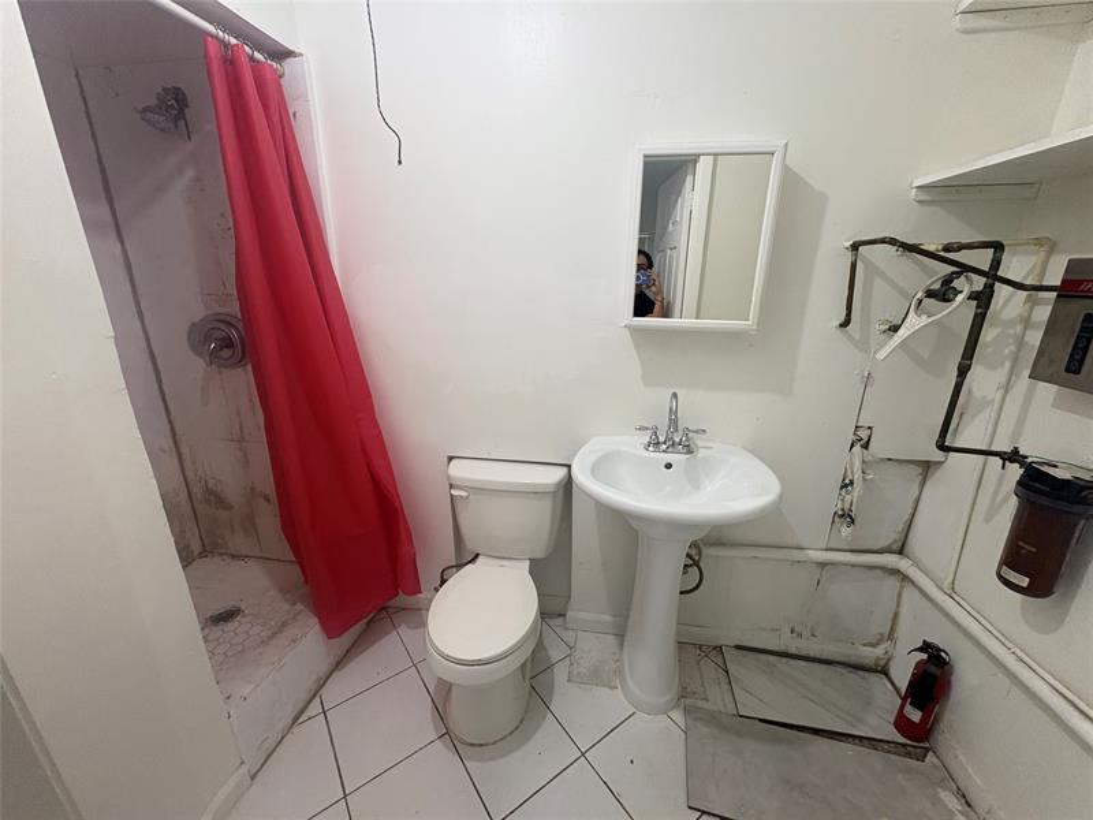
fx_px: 442
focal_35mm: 14
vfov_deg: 85.7
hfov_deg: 102.1
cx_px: 546
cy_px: 410
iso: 200
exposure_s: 1/120
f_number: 2.2
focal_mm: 2.22
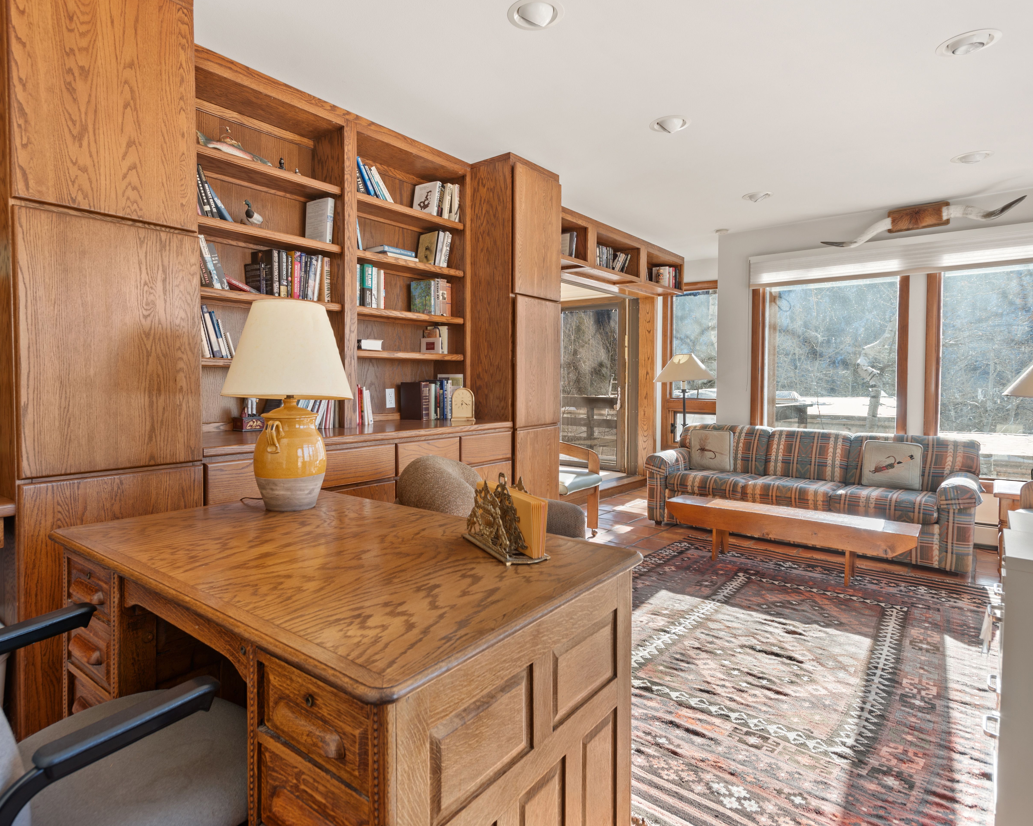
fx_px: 611
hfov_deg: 80.3
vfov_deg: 68.1
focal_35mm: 20
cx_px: 491
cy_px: 402
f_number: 7.1
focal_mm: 17
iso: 100
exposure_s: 1/1.67
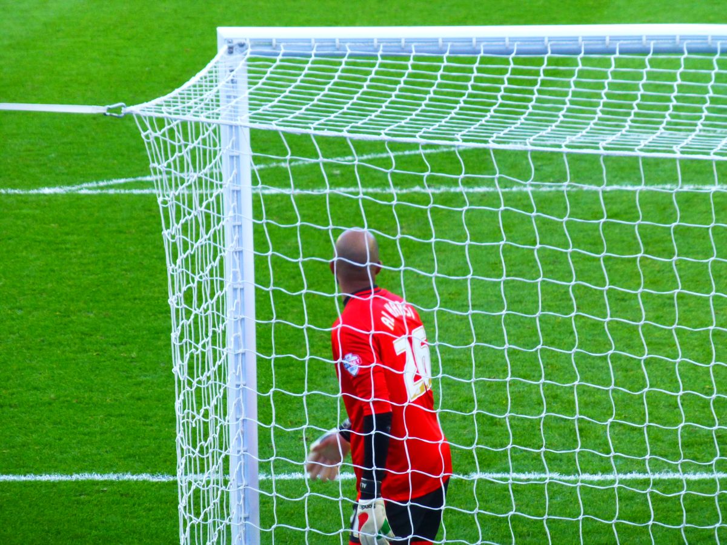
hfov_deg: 6.9
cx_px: 364
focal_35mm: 289
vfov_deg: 5.1
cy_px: 272
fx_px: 6070
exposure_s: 1/80
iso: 400
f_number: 5.9
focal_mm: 51.5
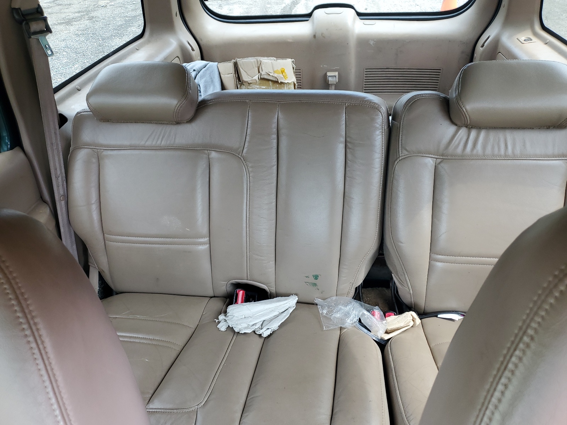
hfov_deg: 67.3
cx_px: 284
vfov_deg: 53.1
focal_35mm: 26
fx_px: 426
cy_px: 212
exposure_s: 1/60.2
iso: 55
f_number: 1.5
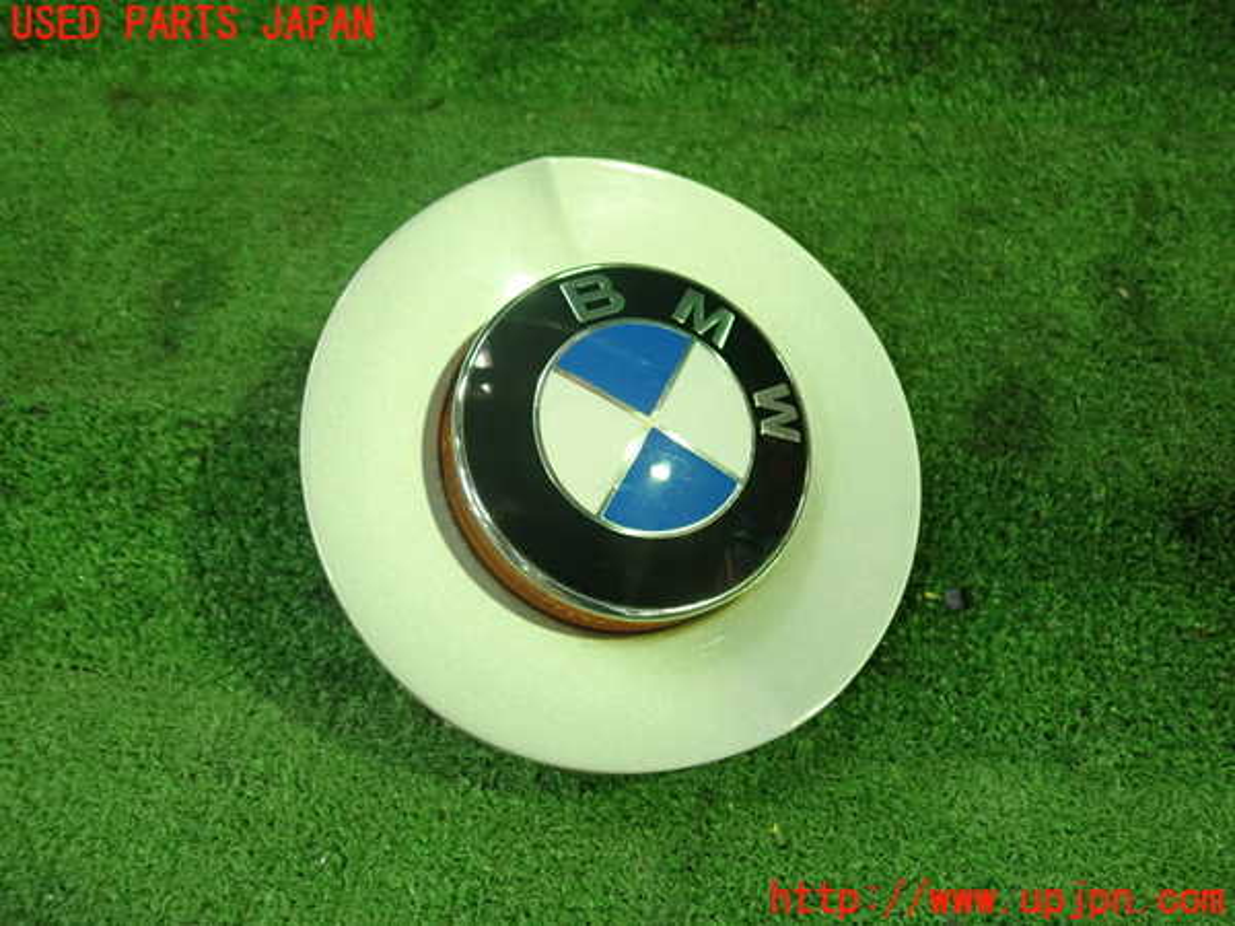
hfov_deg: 60.0
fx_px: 1070
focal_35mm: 30
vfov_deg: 46.8
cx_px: 618
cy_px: 463
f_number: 2.3
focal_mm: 5.5
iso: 800
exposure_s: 1/125
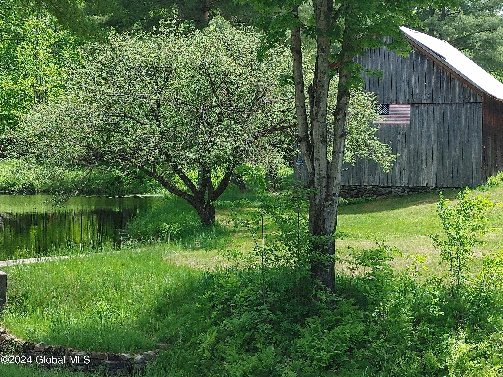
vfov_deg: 20.4
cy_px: 188
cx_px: 252
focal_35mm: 72
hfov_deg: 27.0
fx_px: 1046
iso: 50
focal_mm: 4.81
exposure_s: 1/309
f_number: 1.8
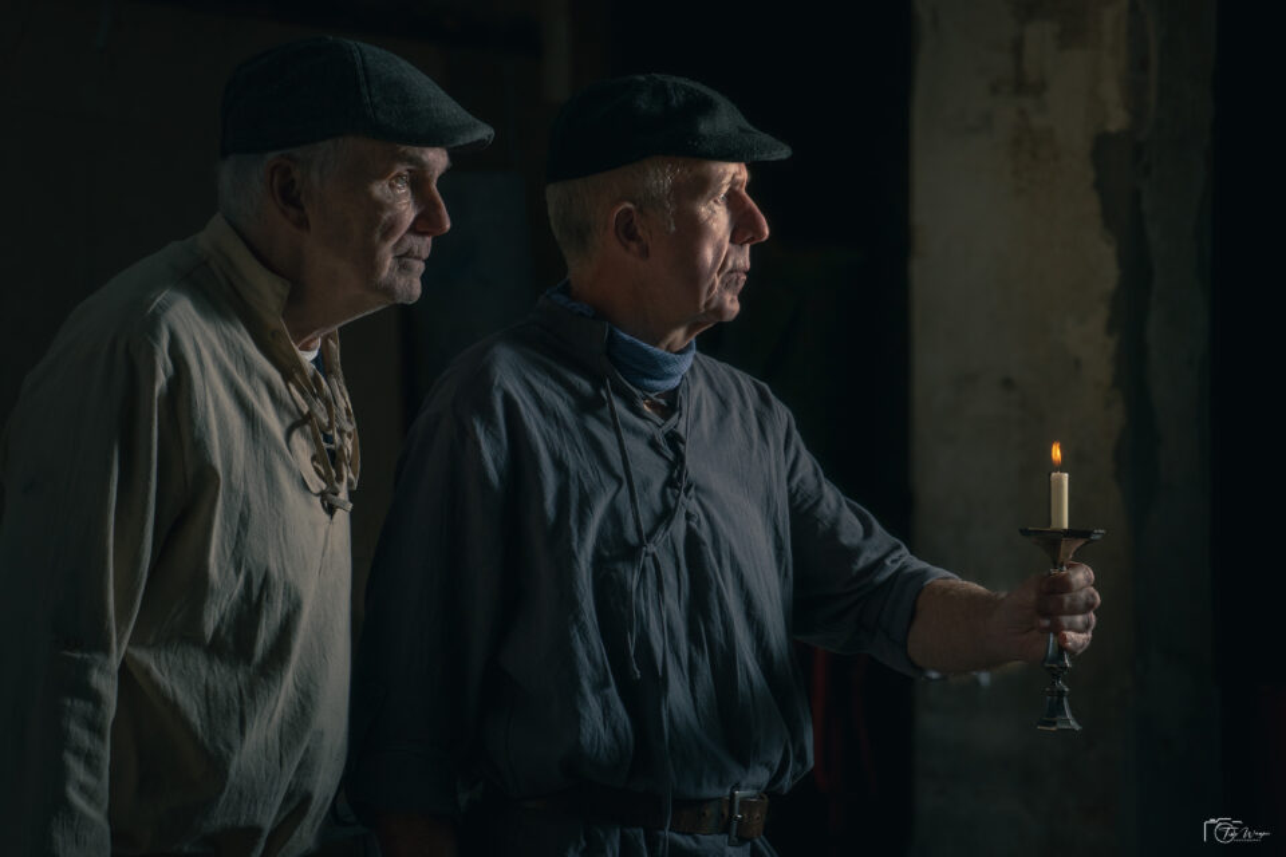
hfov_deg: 19.5
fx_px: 3751
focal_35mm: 105
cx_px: 643
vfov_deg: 13.0
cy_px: 428
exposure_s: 1/200
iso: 400
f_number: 13
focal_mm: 70
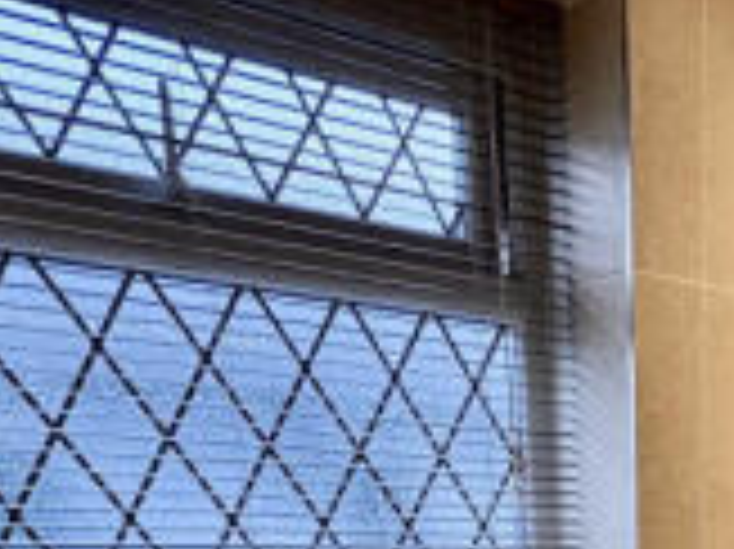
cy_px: 934
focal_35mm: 50
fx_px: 1059
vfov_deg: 21.4
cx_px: 768
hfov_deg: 34.1
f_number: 2.2
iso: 125
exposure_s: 1/100
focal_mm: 2.22
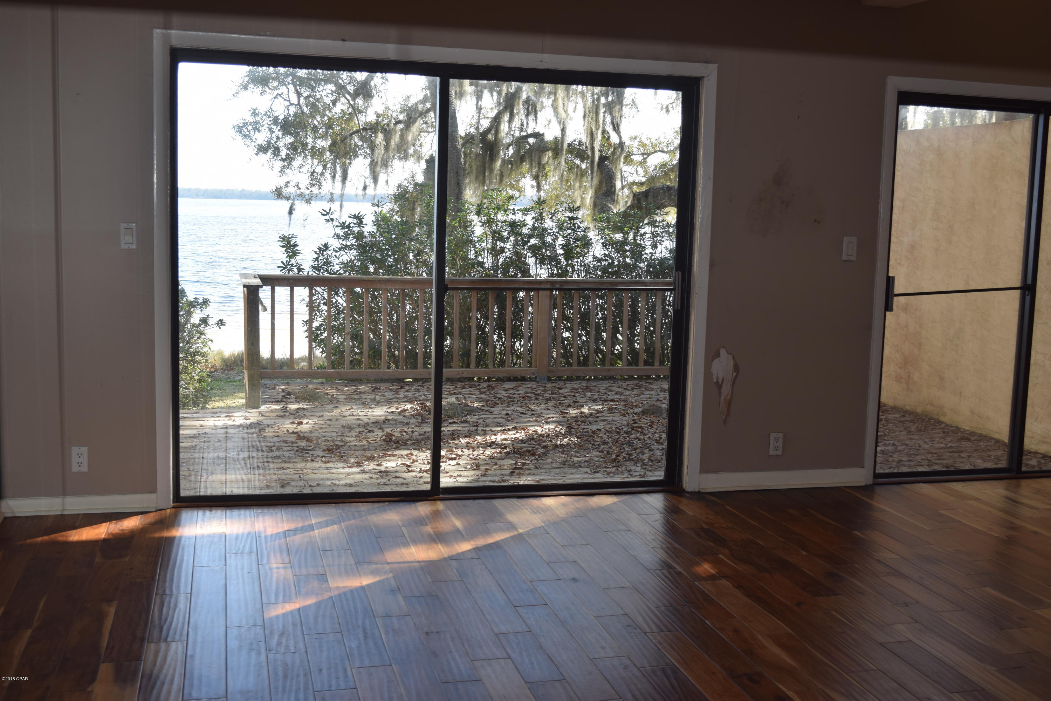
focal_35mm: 40
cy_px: 350
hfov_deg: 47.9
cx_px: 526
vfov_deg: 33.0
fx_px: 1182
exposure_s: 1/125
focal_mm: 27
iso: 125
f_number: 5.6
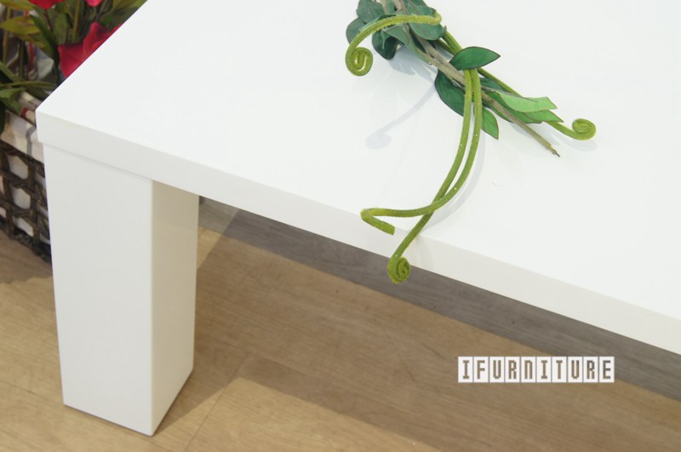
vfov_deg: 22.6
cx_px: 340
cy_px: 226
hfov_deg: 33.4
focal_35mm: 60
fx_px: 1133
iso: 200
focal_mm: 40
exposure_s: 1/4
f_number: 8
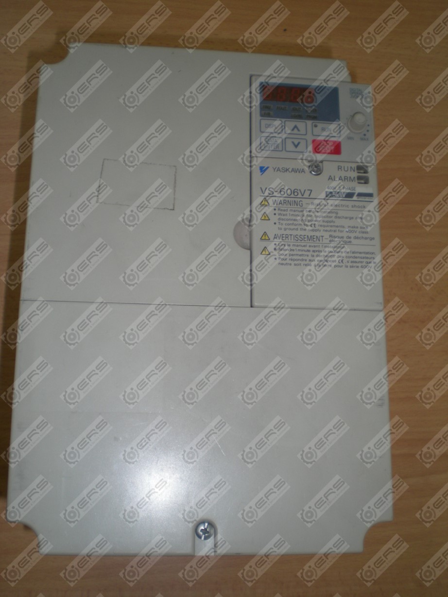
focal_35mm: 38
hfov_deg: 37.7
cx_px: 224
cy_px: 298
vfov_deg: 49.0
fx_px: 656
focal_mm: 6.3
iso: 50
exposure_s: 1/30
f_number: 3.1
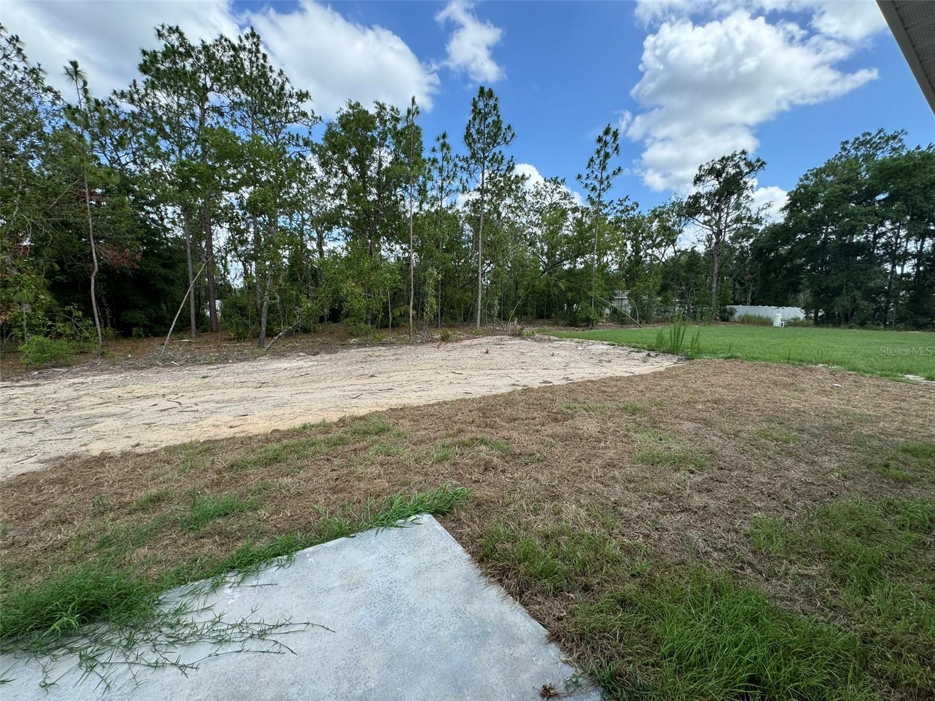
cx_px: 468
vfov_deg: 85.7
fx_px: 378
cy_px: 350
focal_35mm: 14
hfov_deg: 102.1
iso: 50
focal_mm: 2.22
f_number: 2.2
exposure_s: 1/631
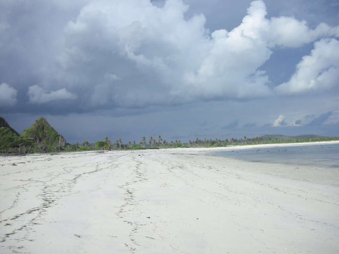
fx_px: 372
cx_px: 170
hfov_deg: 49.0
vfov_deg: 37.7
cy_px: 127
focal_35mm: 38
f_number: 8
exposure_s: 1/250
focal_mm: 6.2
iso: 100
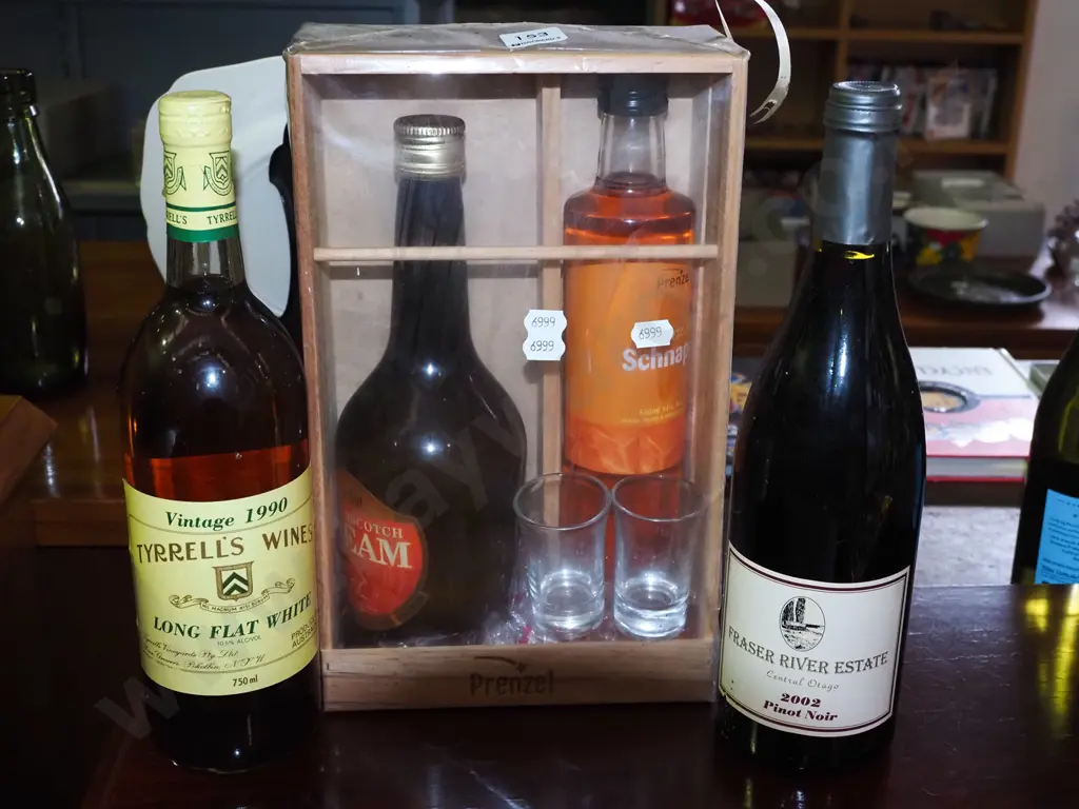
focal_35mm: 44
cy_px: 404
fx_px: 1372
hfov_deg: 42.9
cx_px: 540
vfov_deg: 32.9
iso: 2500
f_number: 5.6
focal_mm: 22
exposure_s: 1/160
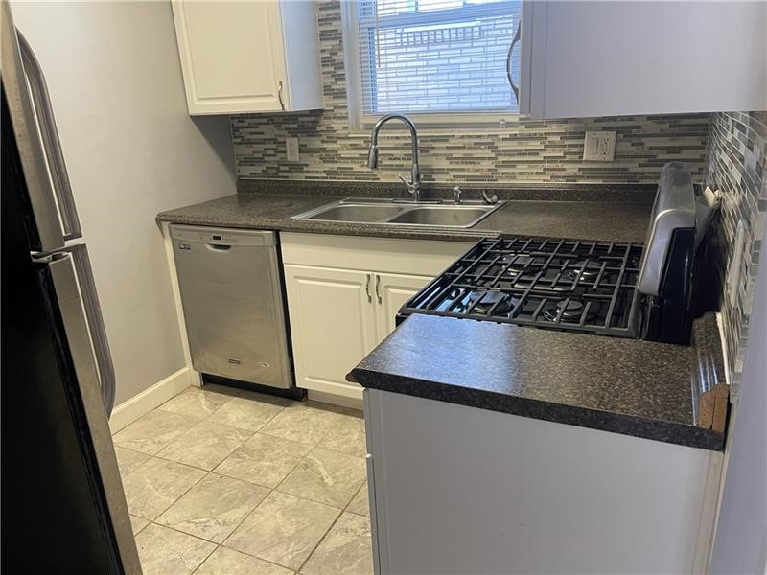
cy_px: 288
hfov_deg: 67.3
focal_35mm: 26
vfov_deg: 53.1
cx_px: 384
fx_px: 576
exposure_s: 1/70
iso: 125
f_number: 1.6
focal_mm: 5.1
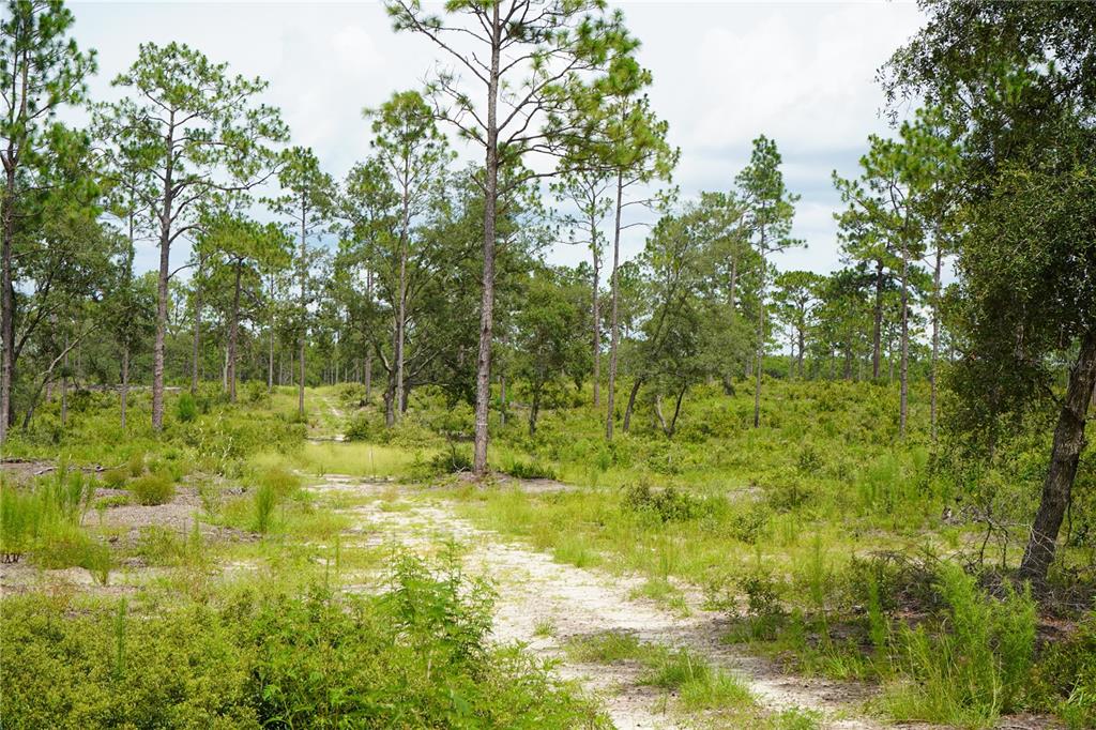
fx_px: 2130
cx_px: 548
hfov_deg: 28.9
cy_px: 365
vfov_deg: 19.4
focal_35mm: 70
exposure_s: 1/125
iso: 100
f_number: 10
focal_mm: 70
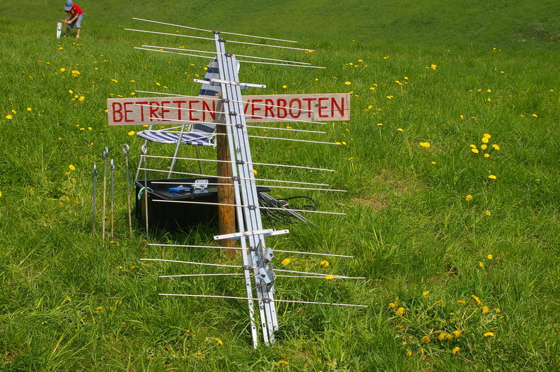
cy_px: 186
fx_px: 1002
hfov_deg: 31.2
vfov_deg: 21.0
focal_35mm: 64
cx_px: 280
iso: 400
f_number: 13
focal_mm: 43
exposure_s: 1/350
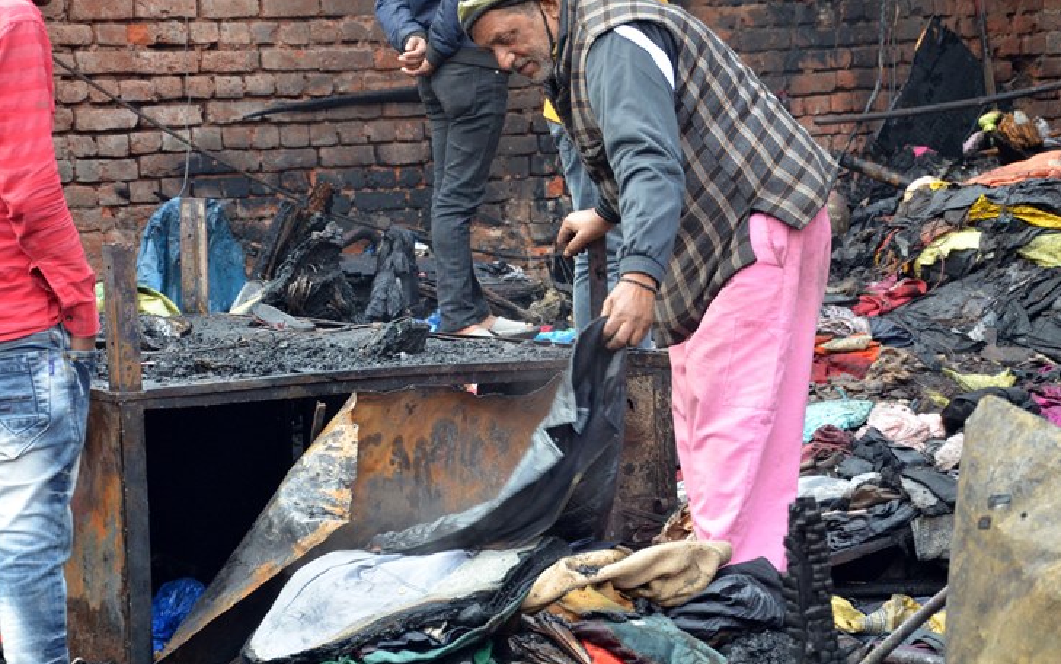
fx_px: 3631
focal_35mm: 126
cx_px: 521
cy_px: 313
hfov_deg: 16.6
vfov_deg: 10.4
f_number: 7.1
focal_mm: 75
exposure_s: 1/200
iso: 1100
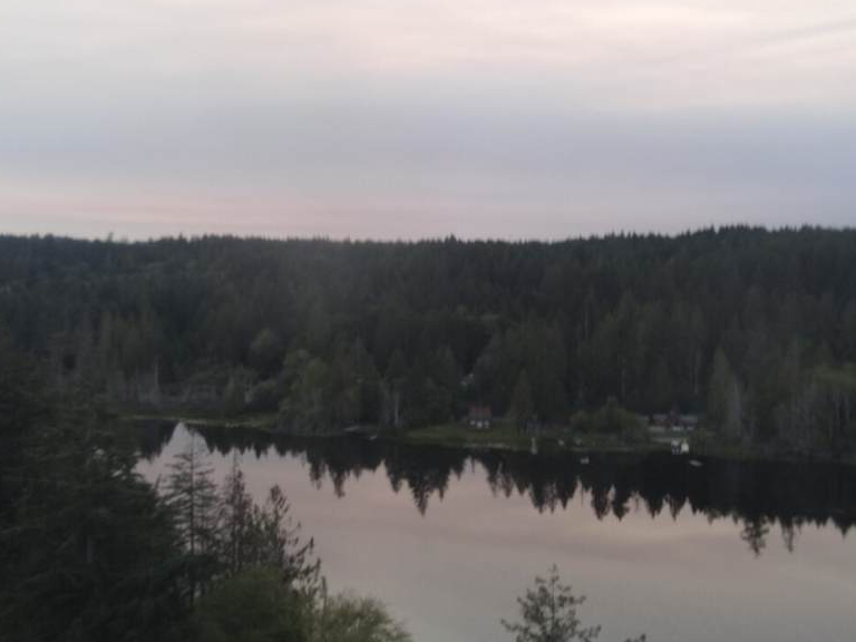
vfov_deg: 35.9
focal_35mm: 40
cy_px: 294
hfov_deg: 46.6
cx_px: 510
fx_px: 989
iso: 150
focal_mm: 4.5
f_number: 2.8
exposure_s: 1/15
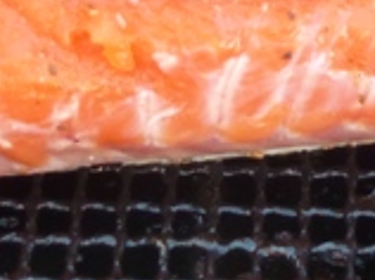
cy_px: -304
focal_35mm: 203
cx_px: 263
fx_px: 2196
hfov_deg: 9.7
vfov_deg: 7.0
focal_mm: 6.5
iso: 160
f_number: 3.6
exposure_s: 1/30
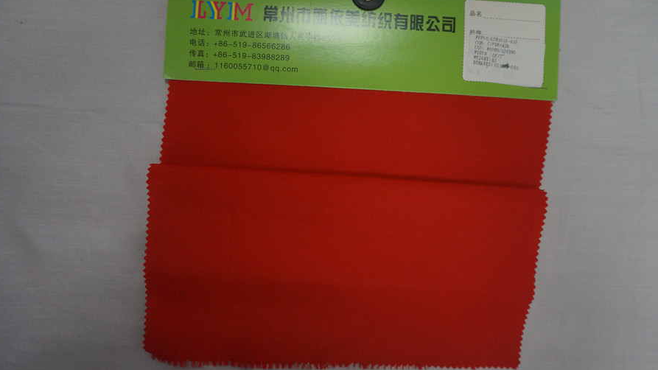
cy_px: 169
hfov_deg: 71.9
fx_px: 454
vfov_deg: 44.3
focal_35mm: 26
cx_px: 333
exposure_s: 1/160
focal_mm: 16
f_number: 4
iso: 1250
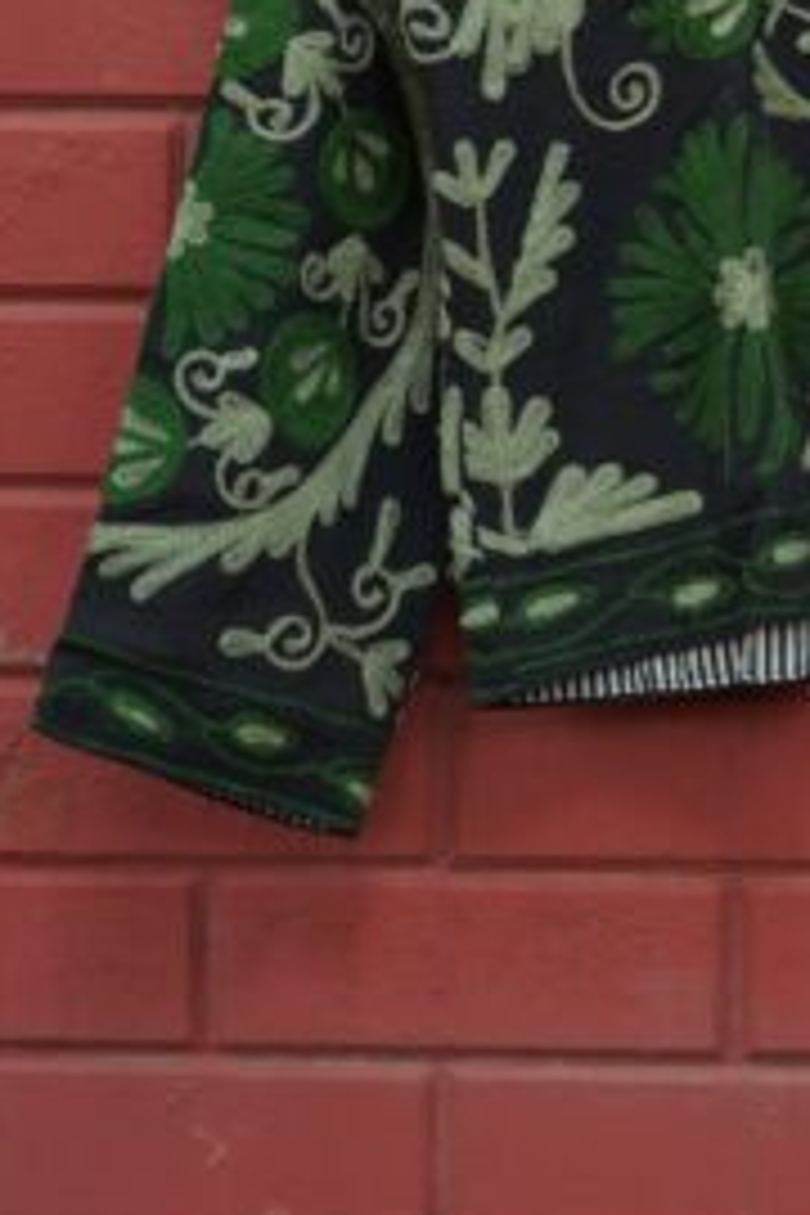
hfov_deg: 10.8
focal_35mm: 125
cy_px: -151
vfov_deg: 15.9
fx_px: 4218
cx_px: 963
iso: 800
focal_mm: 50
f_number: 8
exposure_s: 1/125
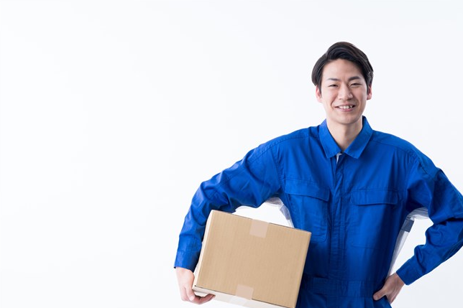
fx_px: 1221
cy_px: 169
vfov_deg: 14.4
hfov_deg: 21.5
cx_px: 255
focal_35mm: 95
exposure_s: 1/125
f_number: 8
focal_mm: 85
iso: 100
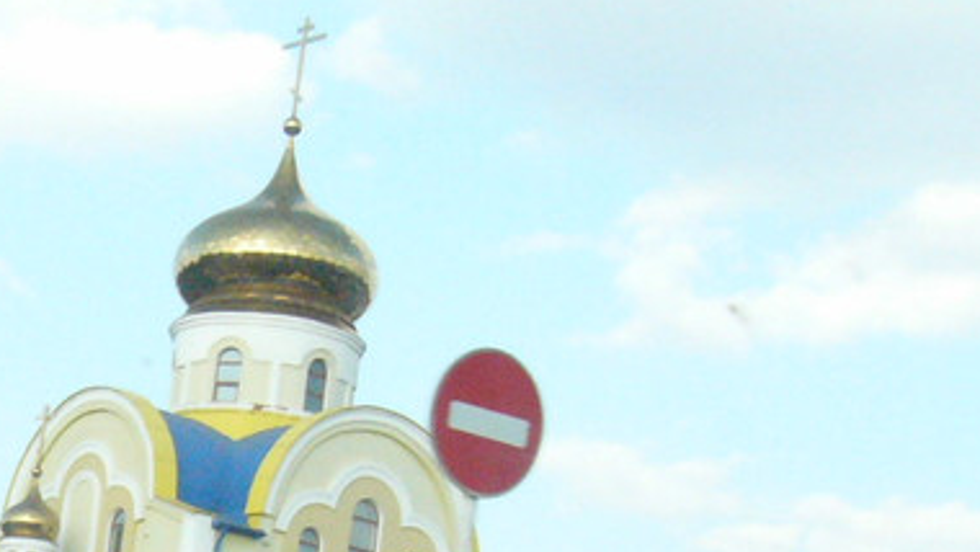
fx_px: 2781
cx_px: -63
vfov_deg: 11.1
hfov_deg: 19.3
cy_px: 709
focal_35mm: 107
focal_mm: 5.8
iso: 400
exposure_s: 1/320
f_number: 8
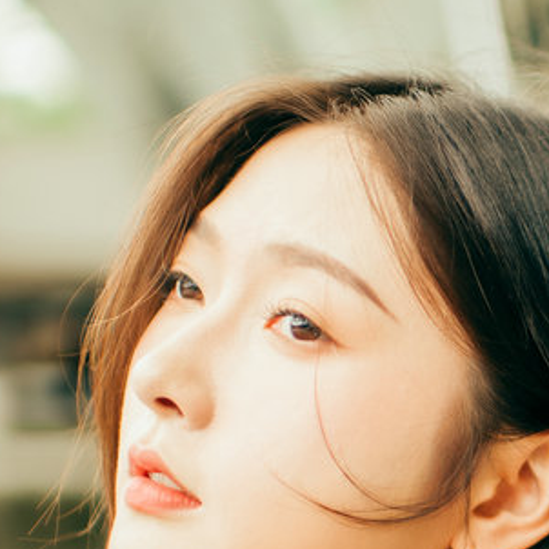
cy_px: 534
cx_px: 733
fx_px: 2386
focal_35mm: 133
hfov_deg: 12.7
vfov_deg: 13.0
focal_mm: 35
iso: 200
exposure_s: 1/2000
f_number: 1.4
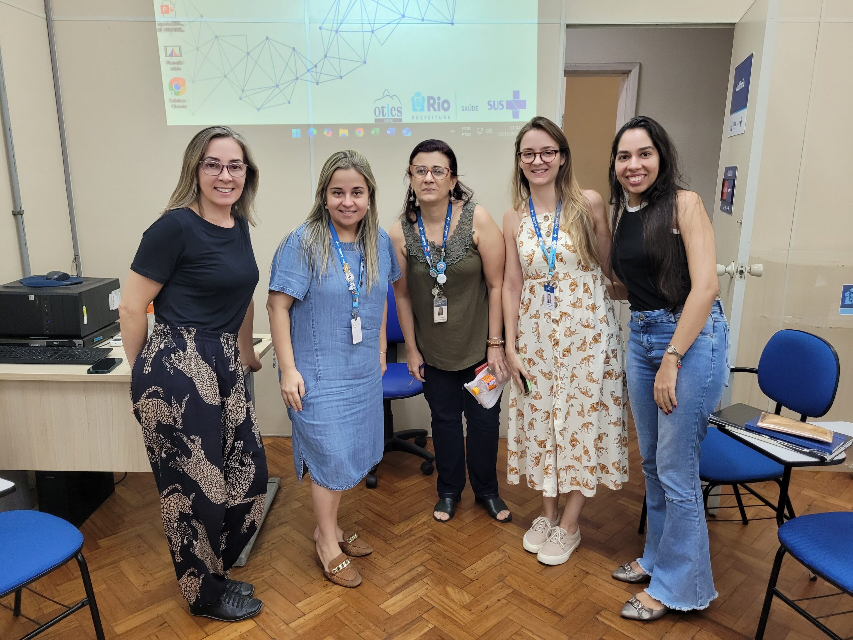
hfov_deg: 67.3
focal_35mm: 26
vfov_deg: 53.1
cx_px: 426
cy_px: 320
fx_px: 641
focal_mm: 5.4
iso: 320
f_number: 1.8
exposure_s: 1/120
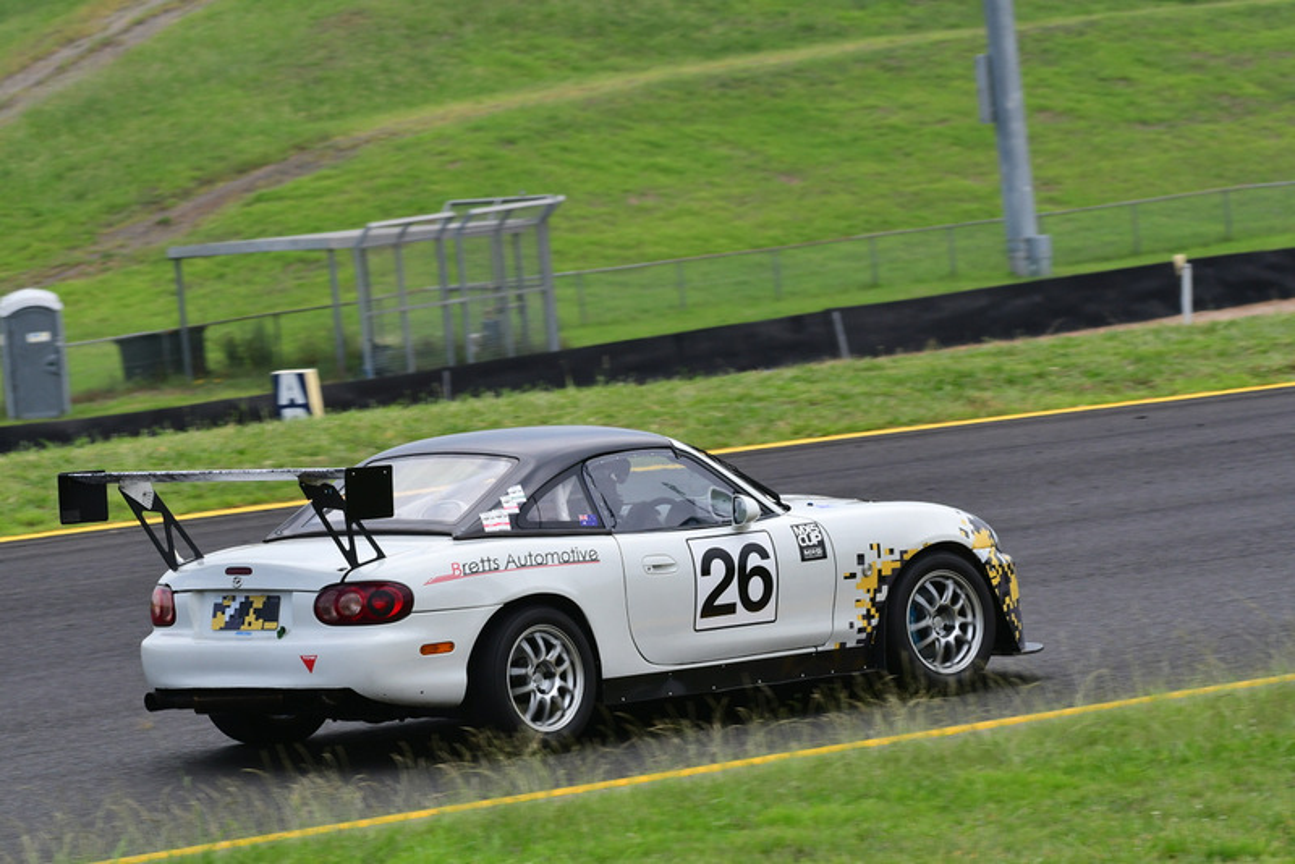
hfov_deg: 6.9
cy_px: 432
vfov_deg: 4.6
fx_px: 10795
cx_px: 648
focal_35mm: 300
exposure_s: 1/640
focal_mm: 200
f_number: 11
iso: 640
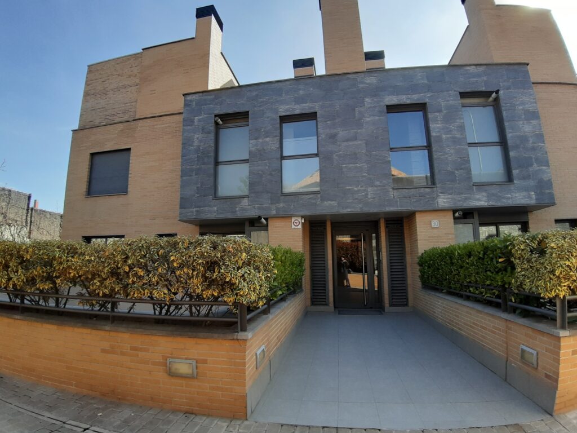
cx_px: 288
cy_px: 216
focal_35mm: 18
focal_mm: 1.87
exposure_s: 1/357
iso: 40
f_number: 2.4
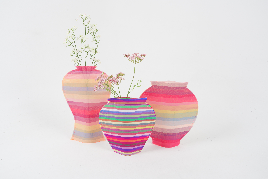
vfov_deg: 25.1
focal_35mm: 54
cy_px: 90
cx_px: 134
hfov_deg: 36.9
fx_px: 402
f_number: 16
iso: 100
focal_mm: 54
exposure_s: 1/8
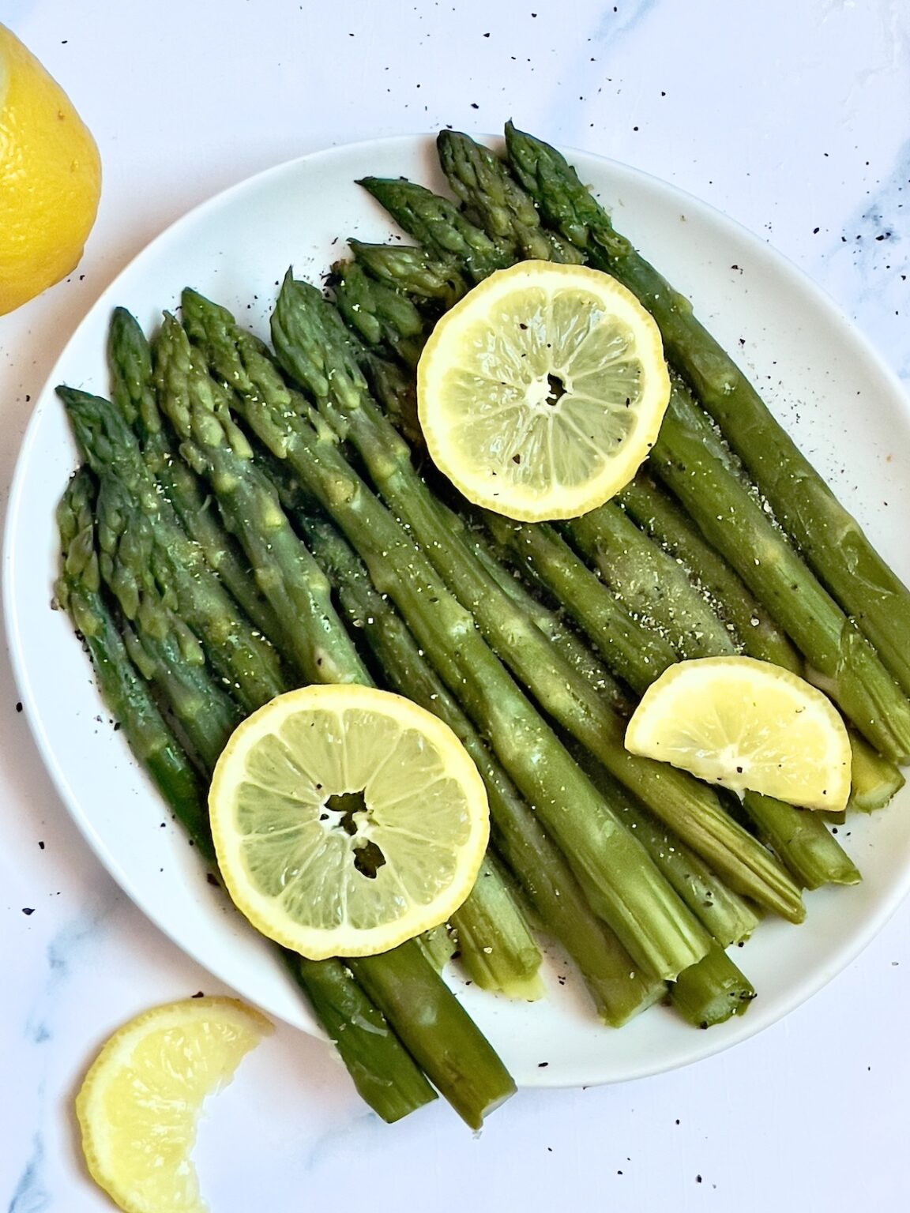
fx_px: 1823
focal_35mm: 52
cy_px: 606
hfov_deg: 28.0
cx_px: 455
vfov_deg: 36.8
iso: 160
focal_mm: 6
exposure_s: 1/60
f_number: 2
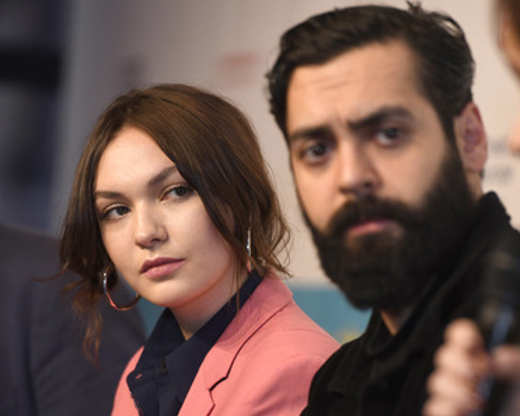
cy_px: 207
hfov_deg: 8.5
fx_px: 3510
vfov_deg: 6.8
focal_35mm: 228
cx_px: 281
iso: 1250
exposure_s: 1/500
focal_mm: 200
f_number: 3.2
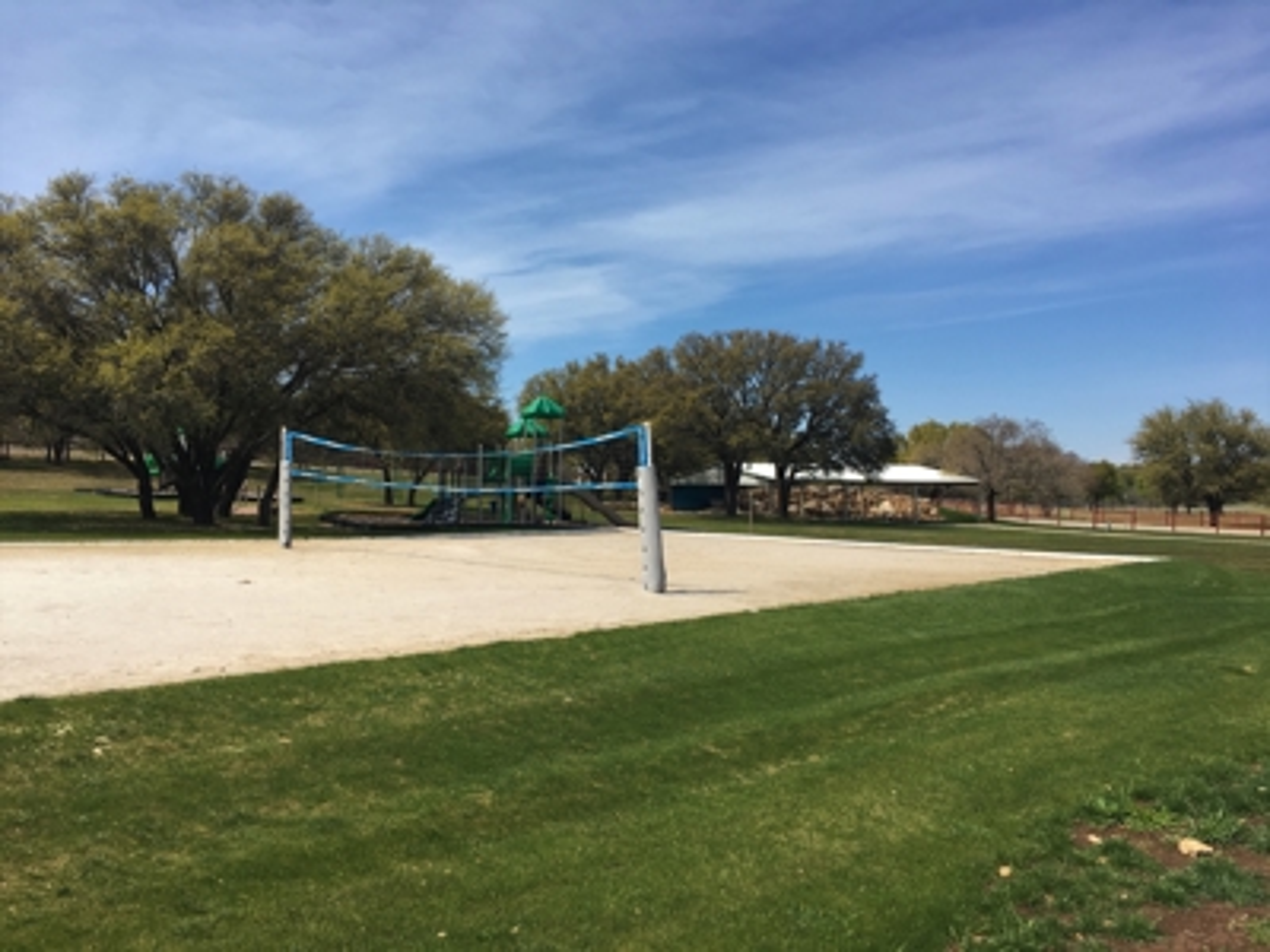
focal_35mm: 29
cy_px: 476
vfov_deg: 48.2
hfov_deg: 61.7
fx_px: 1064
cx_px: 635
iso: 25
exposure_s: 1/1508
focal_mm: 4.15
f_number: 2.2
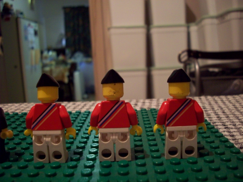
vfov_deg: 38.7
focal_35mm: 37
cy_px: 91
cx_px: 122
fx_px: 260
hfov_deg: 50.1
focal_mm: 6.2
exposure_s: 1/8
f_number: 2.8
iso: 200
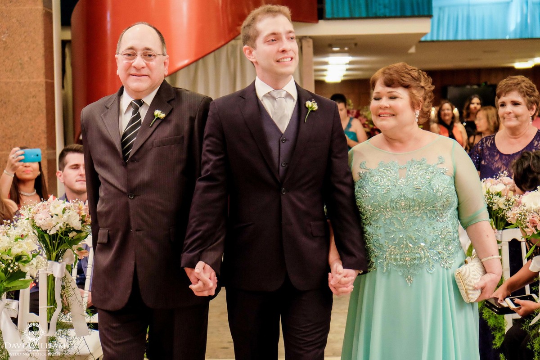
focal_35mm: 83
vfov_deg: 16.5
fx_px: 1245
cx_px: 270
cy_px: 180
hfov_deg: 24.5
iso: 4000
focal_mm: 55
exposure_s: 1/100
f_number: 4
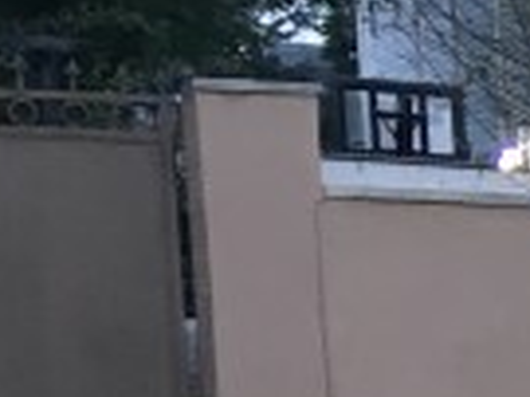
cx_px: 1531
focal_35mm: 220
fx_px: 3365
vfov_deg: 6.3
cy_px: 1081
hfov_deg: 7.9
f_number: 2.2
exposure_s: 1/30
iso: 64
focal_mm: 4.15
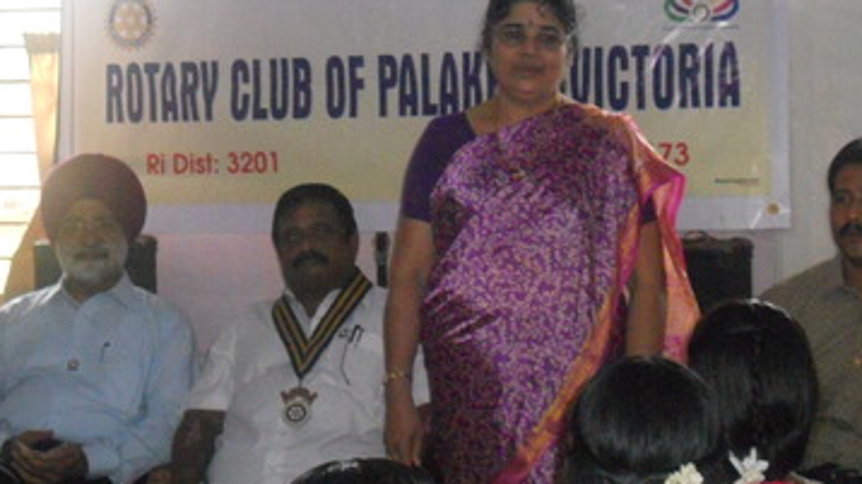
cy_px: 122
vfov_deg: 12.2
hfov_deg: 21.6
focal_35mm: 99
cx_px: 436
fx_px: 2262
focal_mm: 11.7
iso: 800
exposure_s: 1/30
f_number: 5.3
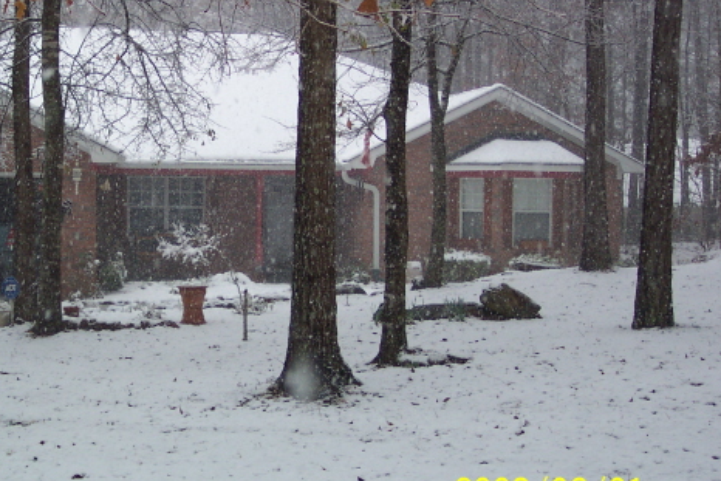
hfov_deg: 28.7
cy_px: 212
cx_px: 252
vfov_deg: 19.5
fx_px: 1402
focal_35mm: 70
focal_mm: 10.7
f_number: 3.4
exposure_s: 1/250
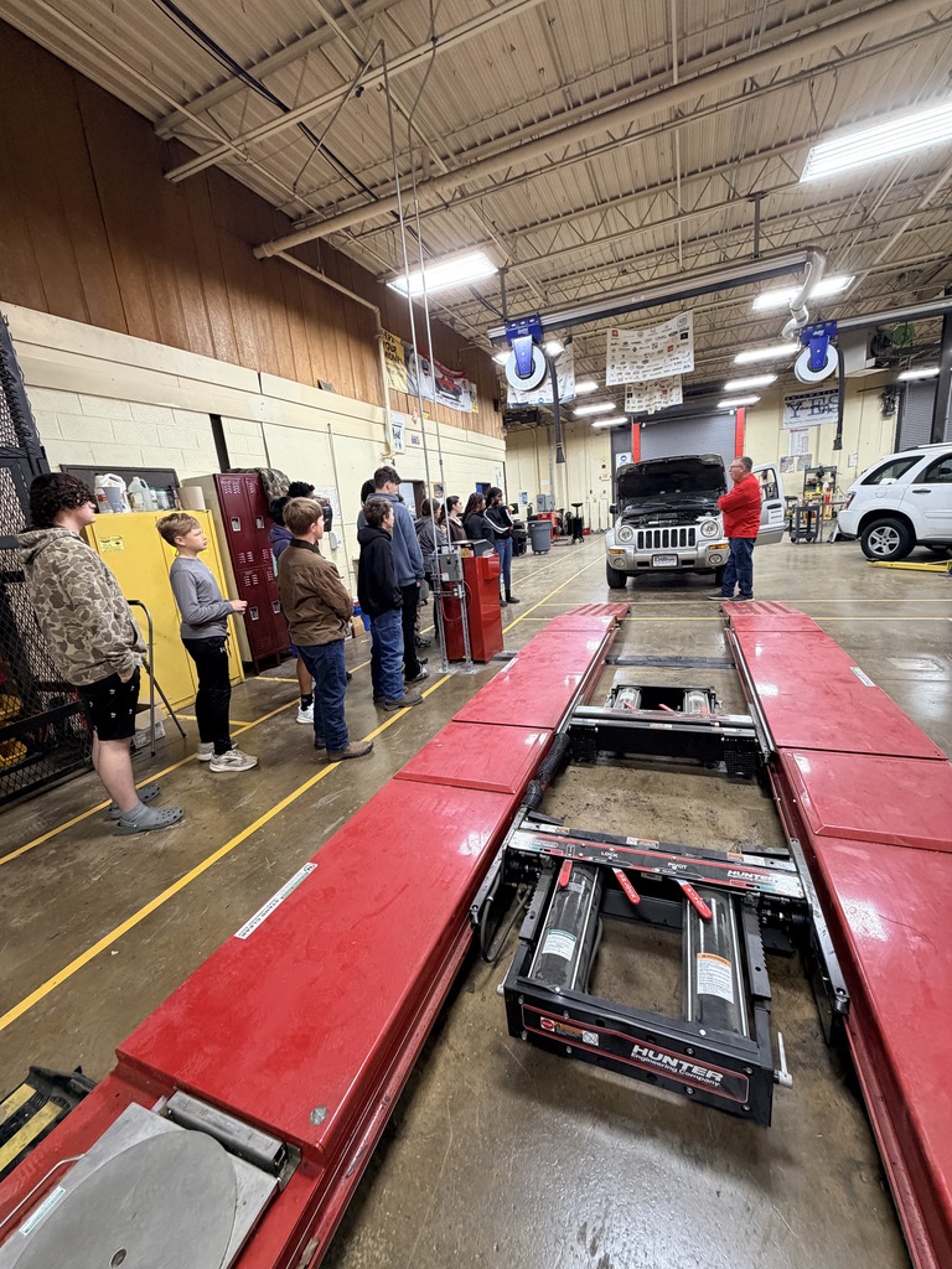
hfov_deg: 85.7
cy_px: 634
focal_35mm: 14
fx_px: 513
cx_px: 476
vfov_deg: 102.1
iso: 320
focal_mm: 2.22
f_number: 2.2
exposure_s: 1/120
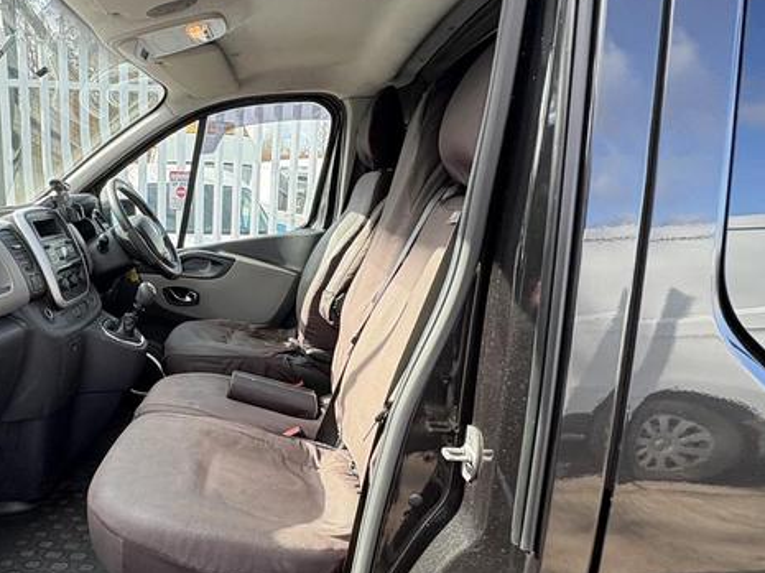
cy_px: 344
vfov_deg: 51.0
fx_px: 596
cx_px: 225
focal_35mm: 27
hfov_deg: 62.9
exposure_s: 1/138
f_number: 2.2
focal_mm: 2.22
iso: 64
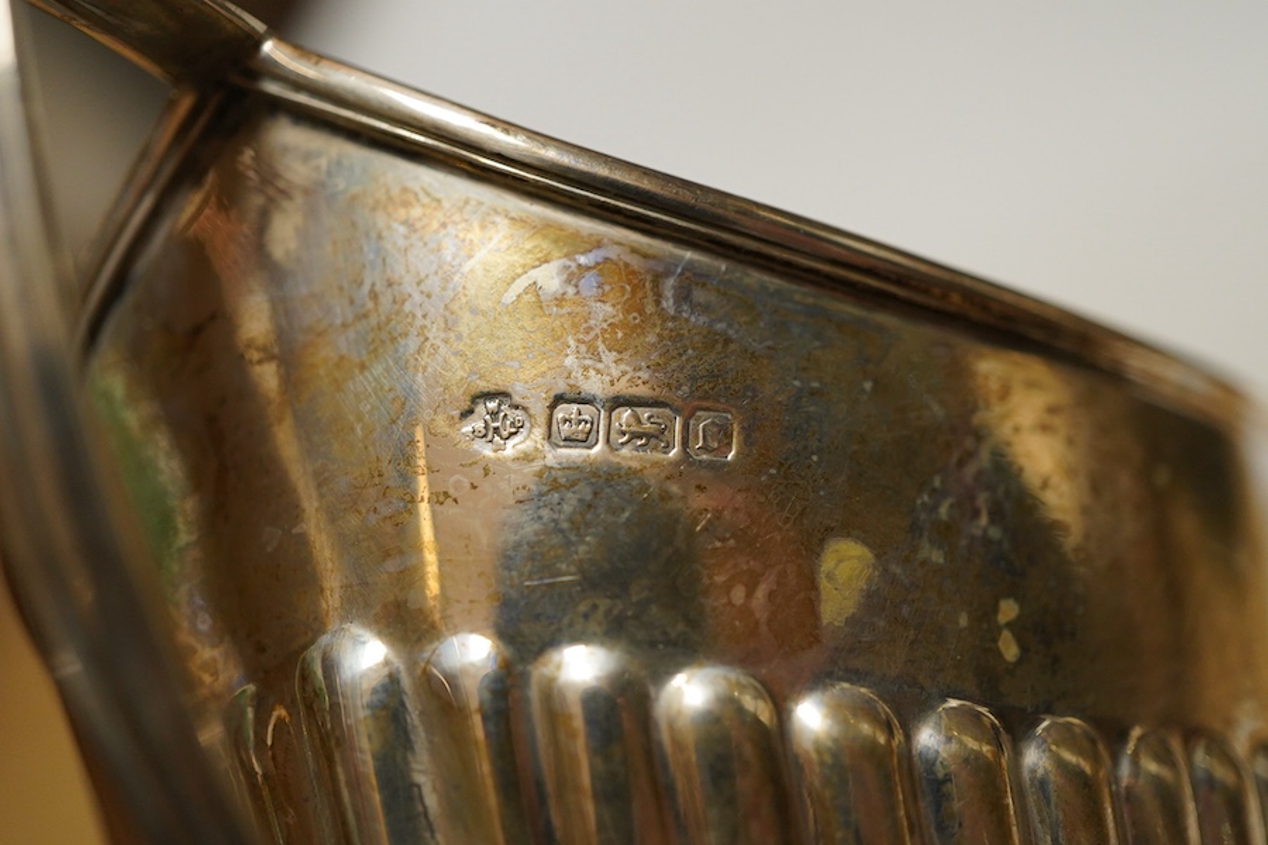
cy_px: 422
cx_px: 634
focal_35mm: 45
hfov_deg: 43.6
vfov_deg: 29.9
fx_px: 1585
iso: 1250
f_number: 3.5
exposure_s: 1/125
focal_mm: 30
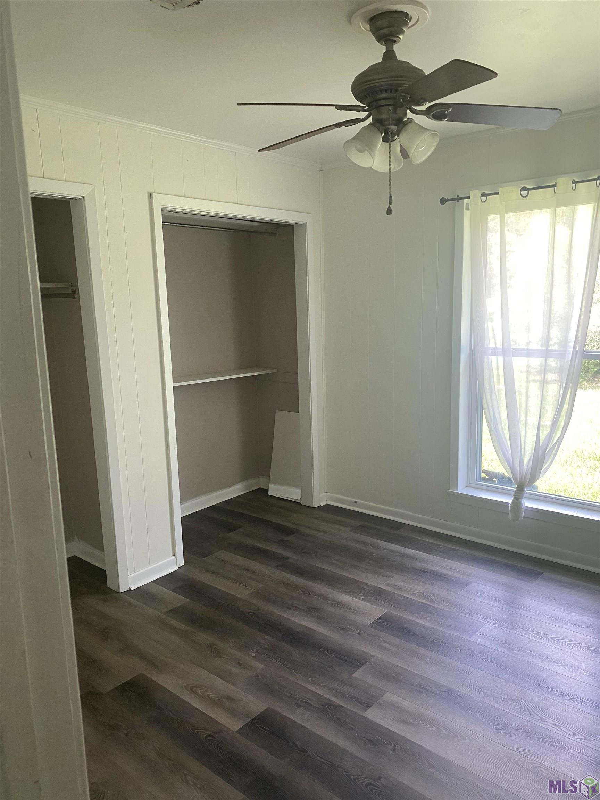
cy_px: 400
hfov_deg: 53.1
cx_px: 300
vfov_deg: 67.3
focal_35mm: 26
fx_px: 601
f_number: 1.8
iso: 125
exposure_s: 1/98
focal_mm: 4.25
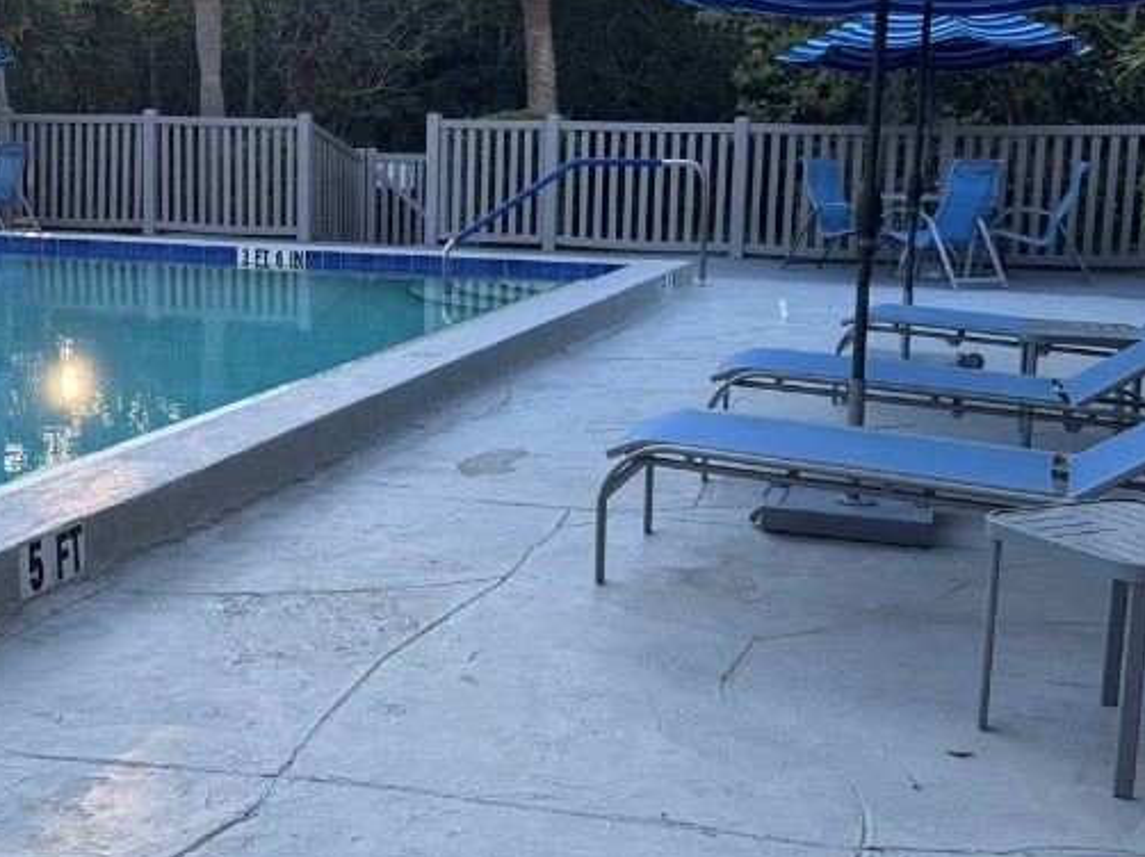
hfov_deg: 38.7
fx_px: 1620
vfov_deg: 29.6
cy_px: 342
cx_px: 424
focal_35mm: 49
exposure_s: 1/582
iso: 80
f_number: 1.78
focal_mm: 6.76
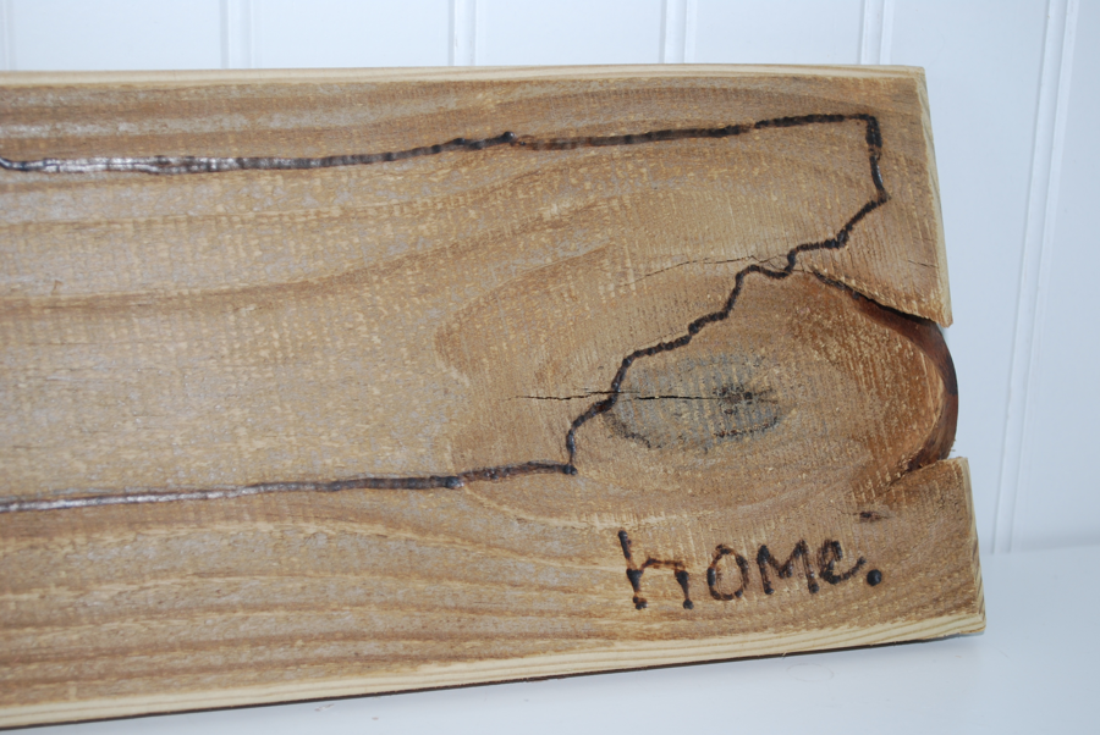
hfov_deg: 35.0
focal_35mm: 57
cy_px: 368
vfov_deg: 23.8
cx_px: 550
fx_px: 1743
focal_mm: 38
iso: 200
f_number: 5.3
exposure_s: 1/60
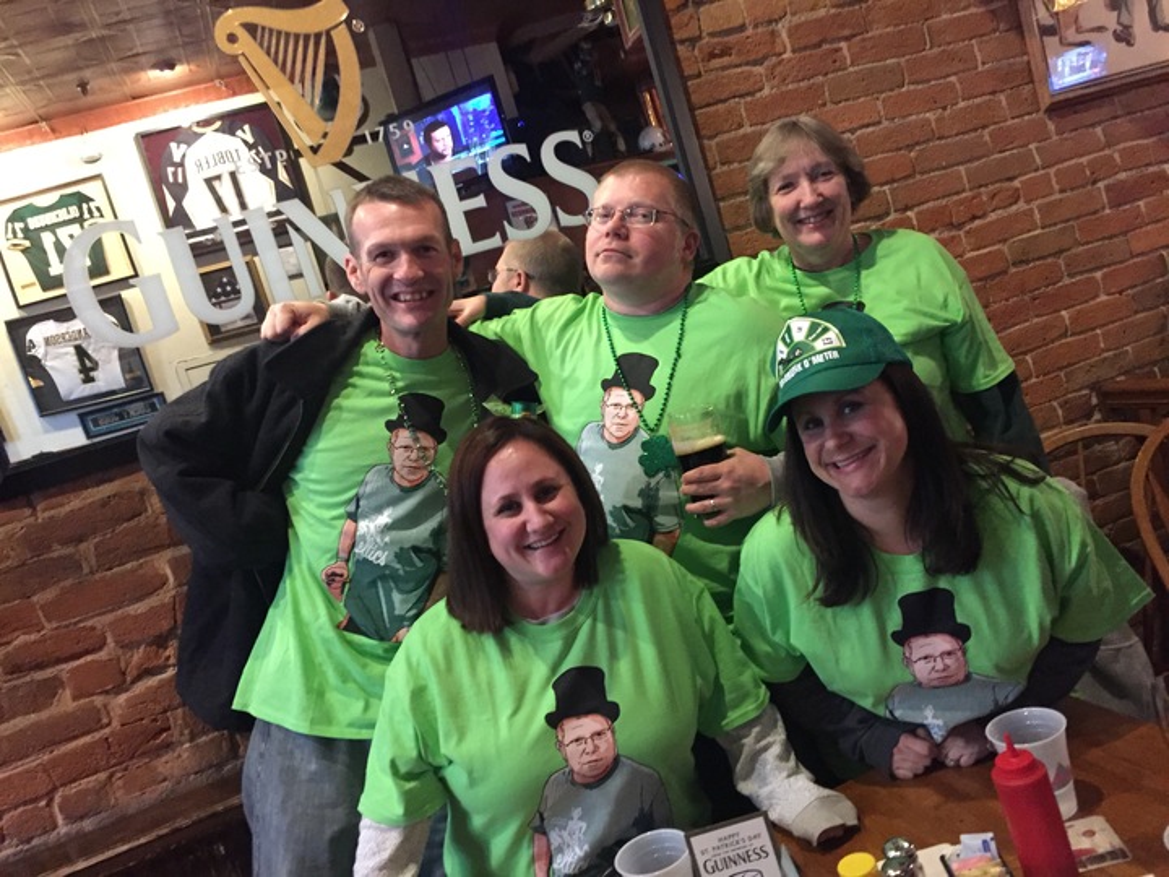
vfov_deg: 48.2
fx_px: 979
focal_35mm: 29
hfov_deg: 61.7
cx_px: 584
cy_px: 438
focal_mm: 4.15
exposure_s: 1/15
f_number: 2.2
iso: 400
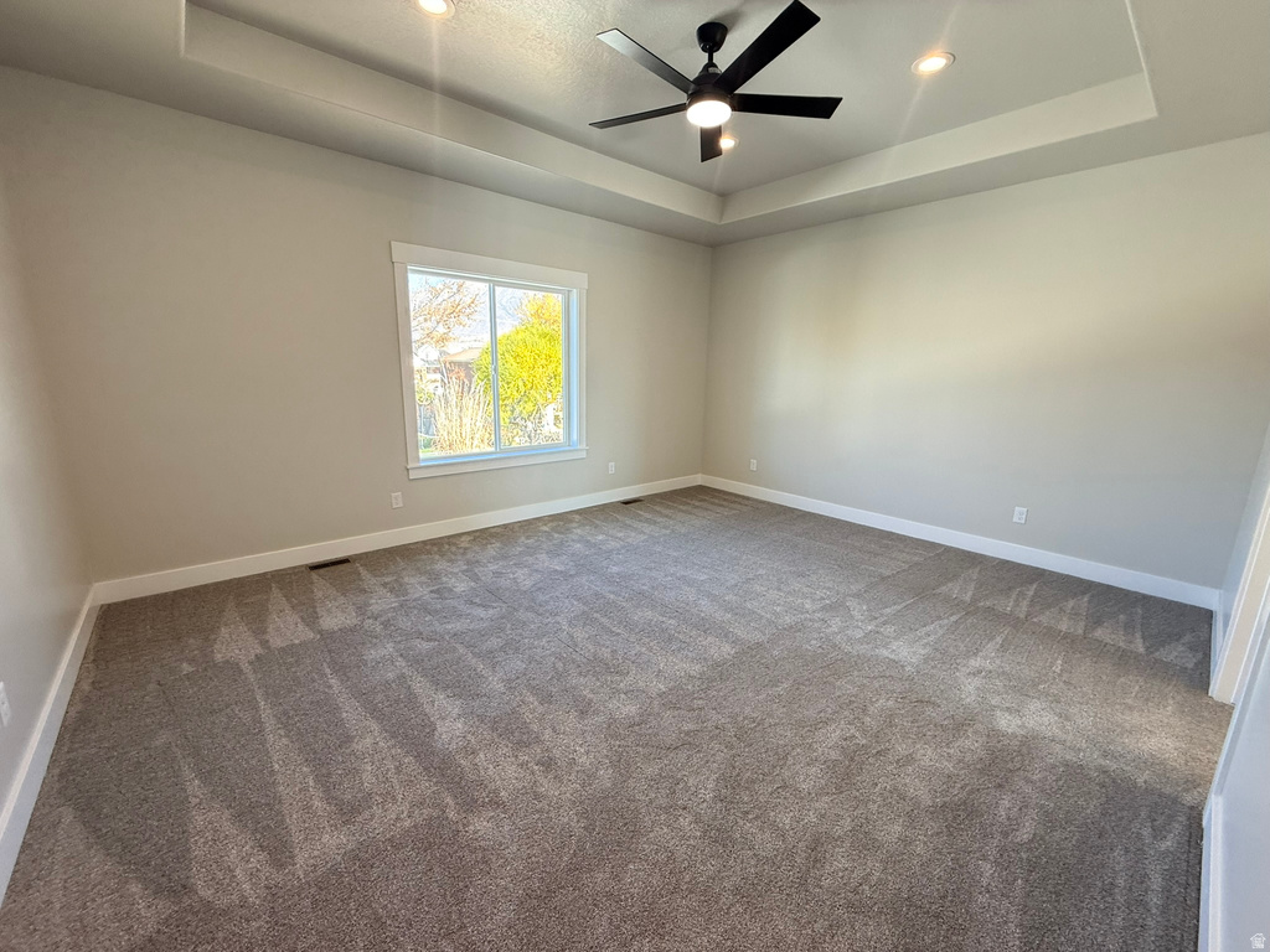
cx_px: 635
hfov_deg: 102.1
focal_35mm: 14
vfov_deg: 85.7
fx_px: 514
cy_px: 476
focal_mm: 2.22
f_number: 2.2
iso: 100
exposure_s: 1/120
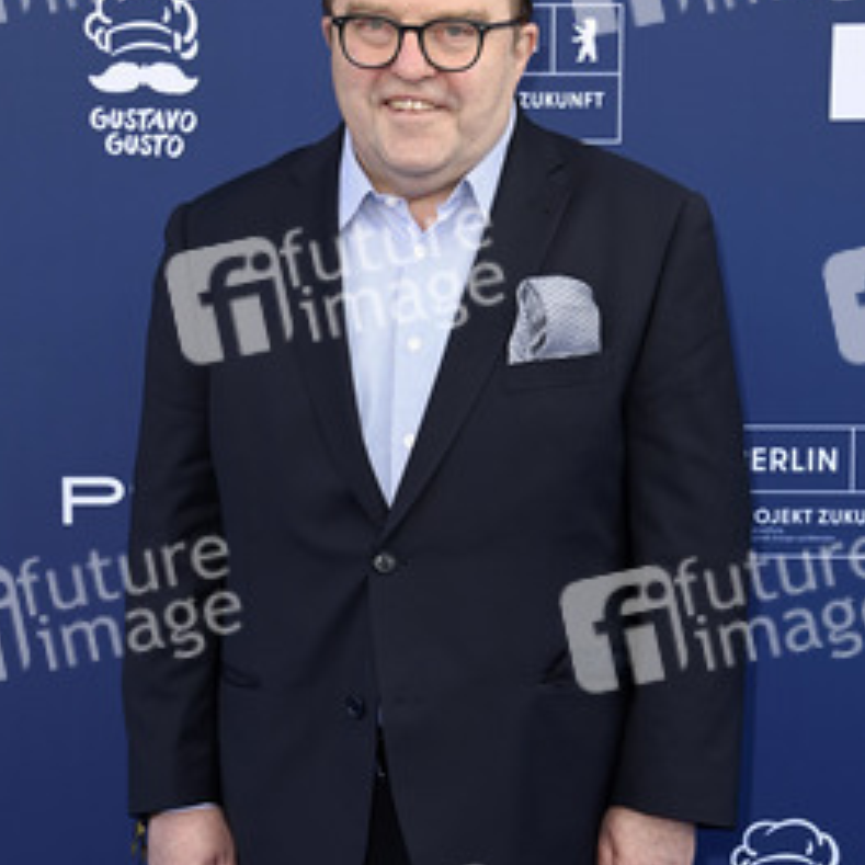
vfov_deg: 16.4
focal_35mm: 106
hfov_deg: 16.4
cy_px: 451
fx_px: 2997
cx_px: 431
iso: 640
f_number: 5.6
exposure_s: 1/250
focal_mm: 82
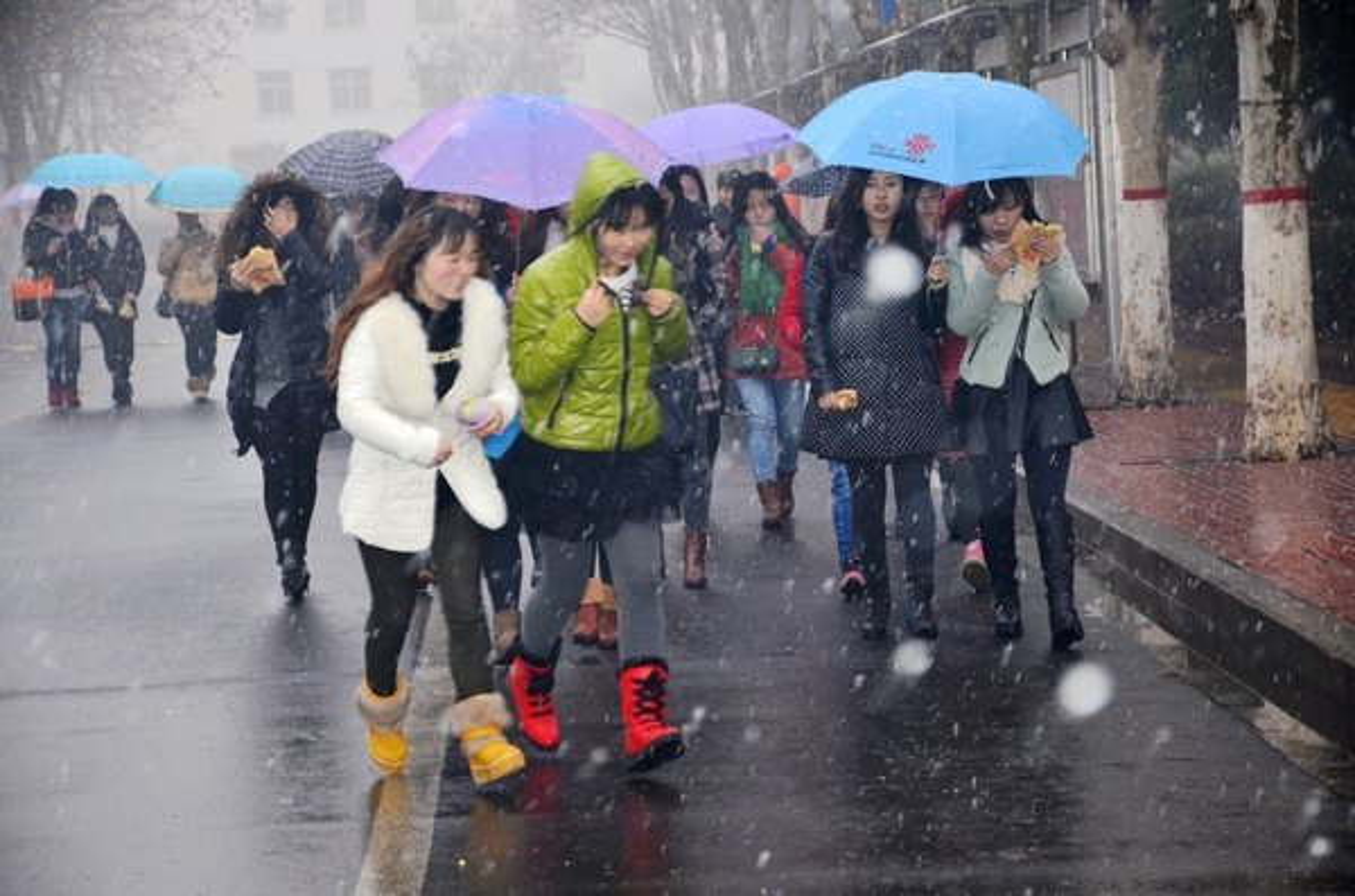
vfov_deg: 10.7
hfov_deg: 16.1
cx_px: 678
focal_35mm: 128
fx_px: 4788
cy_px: 448
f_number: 5.6
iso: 640
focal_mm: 85
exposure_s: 1/60
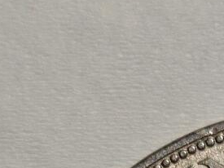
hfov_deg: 8.3
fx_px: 1514
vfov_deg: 6.1
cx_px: 318
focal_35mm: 234
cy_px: 391
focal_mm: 6.55
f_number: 1.6
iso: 320
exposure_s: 1/100
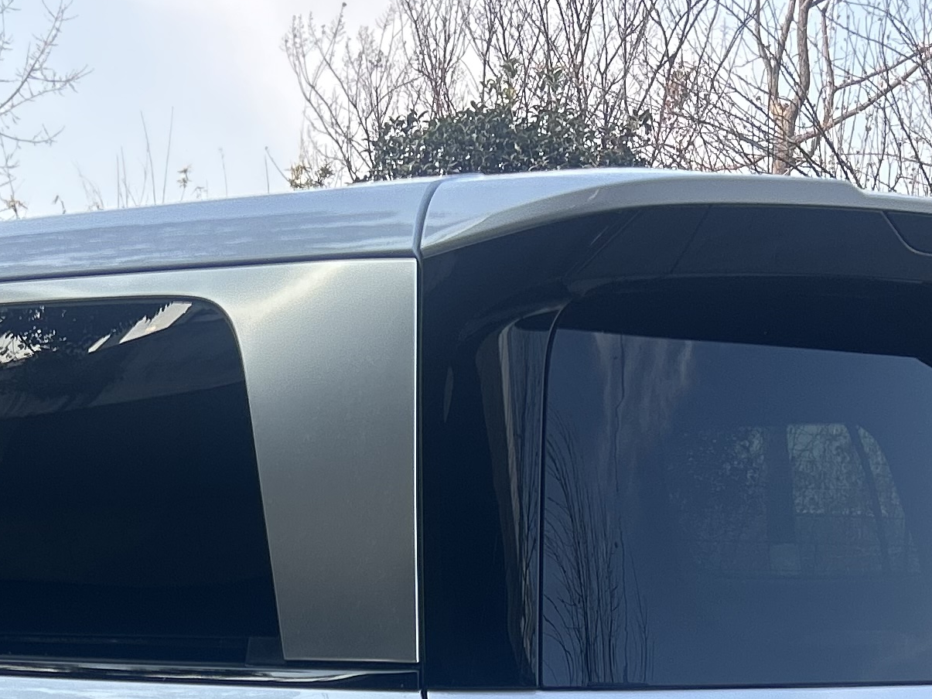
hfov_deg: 22.2
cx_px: 176
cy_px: 1009
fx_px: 2343
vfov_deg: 15.8
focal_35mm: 87
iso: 50
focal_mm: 5.7
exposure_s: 1/753
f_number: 1.5
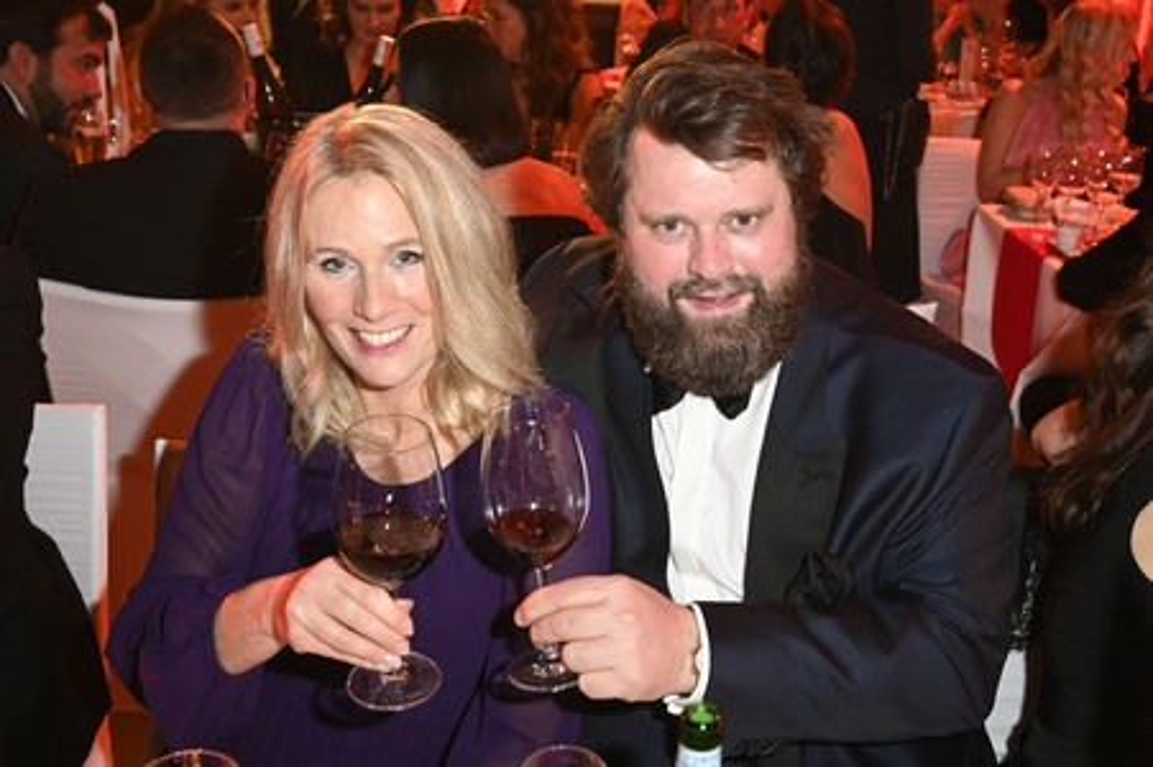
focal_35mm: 36
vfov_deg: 36.8
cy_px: 384
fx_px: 1152
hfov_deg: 53.2
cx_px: 576
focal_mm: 36
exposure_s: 1/30
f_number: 5.6
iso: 2000
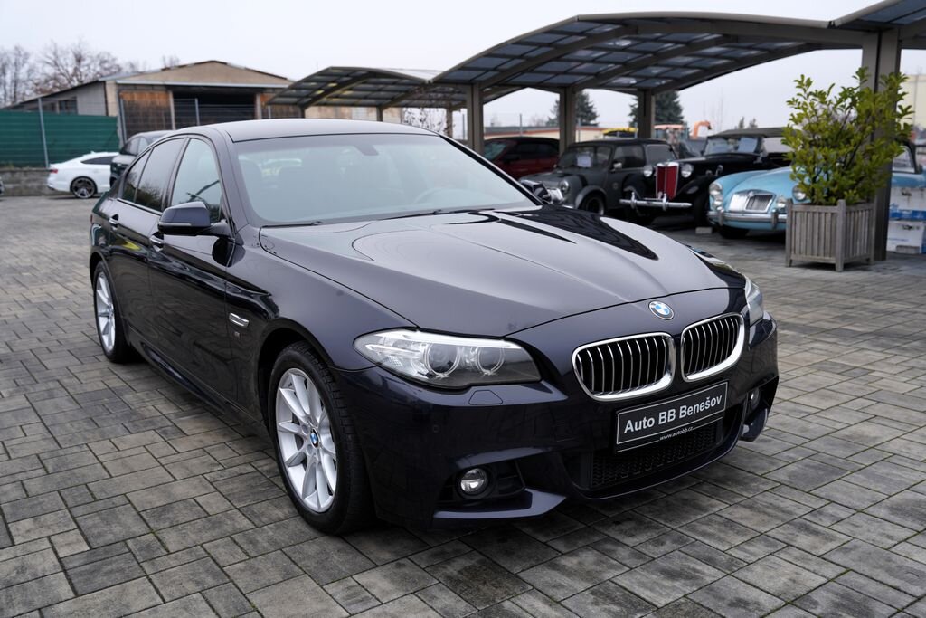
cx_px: 463
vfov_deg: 40.0
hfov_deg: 57.2
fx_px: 849
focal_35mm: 33
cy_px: 309
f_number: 4
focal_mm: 33
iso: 100
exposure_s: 1/80
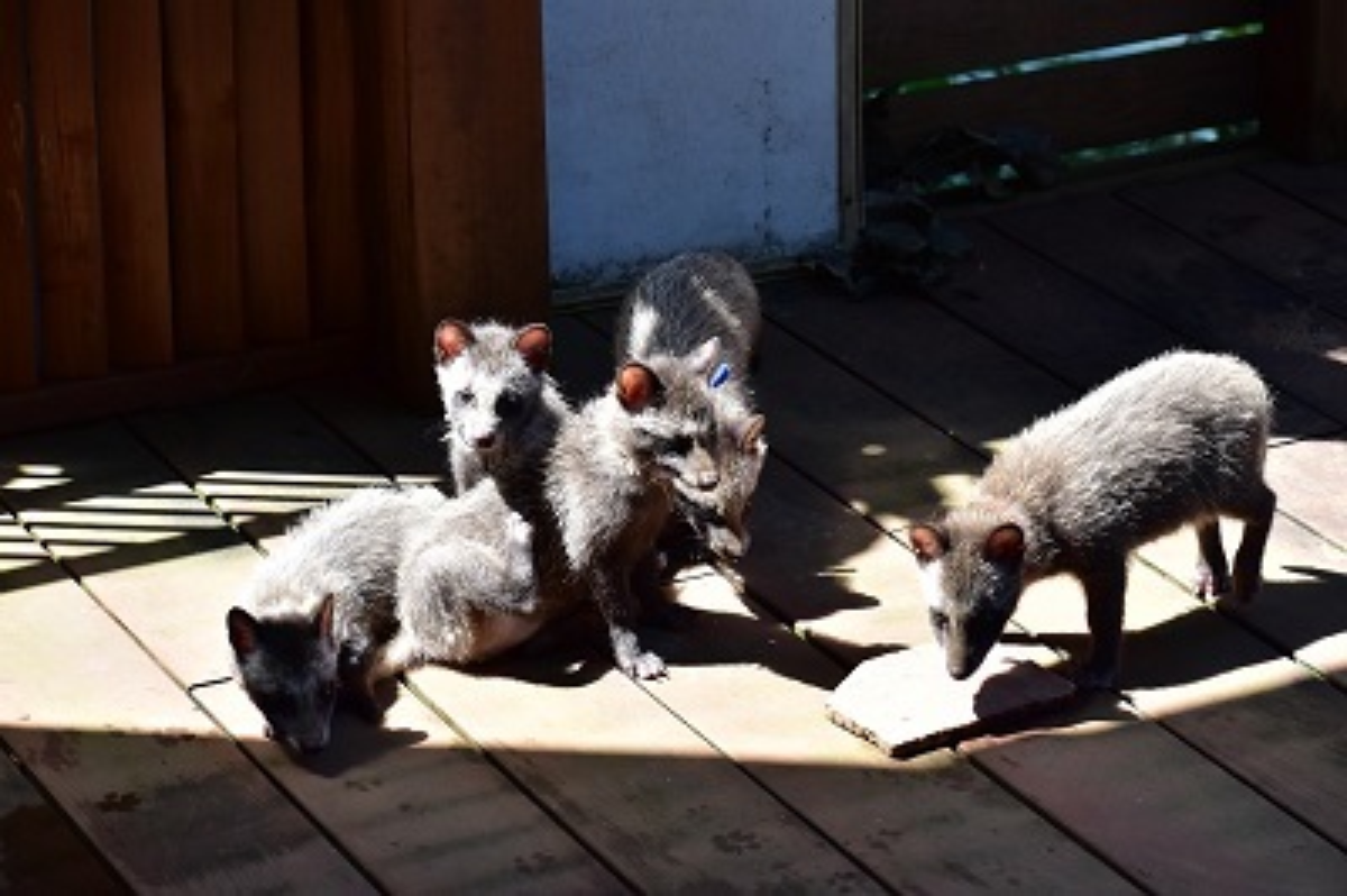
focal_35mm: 117
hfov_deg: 17.5
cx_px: 674
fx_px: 4374
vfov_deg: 11.7
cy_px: 448
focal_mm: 78
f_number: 6.3
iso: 800
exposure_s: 1/800
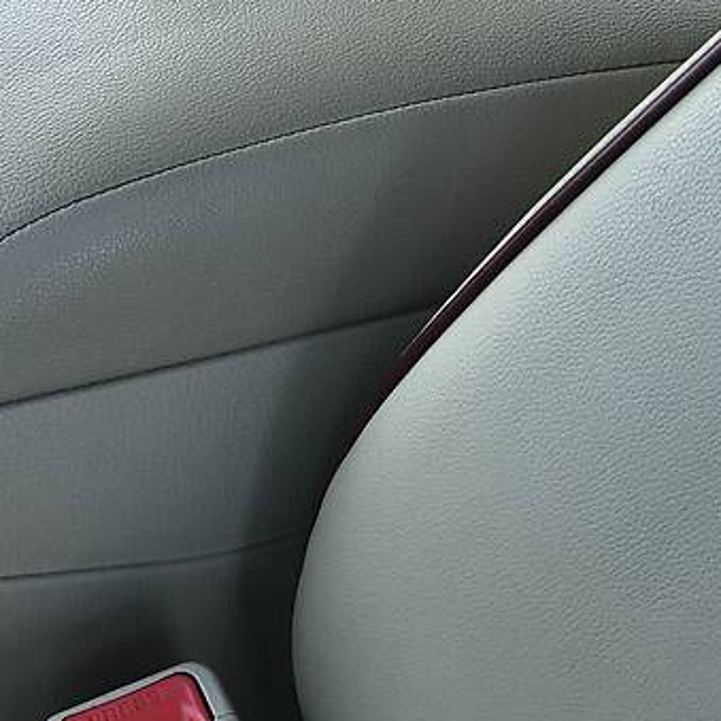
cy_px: 191
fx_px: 2804
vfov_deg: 14.6
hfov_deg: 14.6
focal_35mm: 119
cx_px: 170
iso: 20
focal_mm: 6.6
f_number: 2.8
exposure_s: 1/119
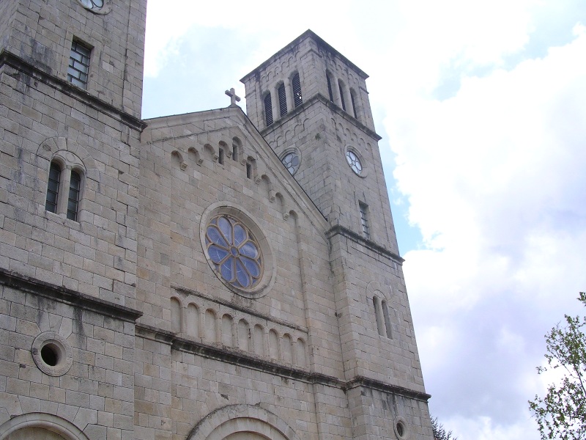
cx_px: 293
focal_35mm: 38
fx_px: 643
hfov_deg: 49.0
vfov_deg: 37.7
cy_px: 220
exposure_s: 1/268
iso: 141
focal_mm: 5.8
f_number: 5.6
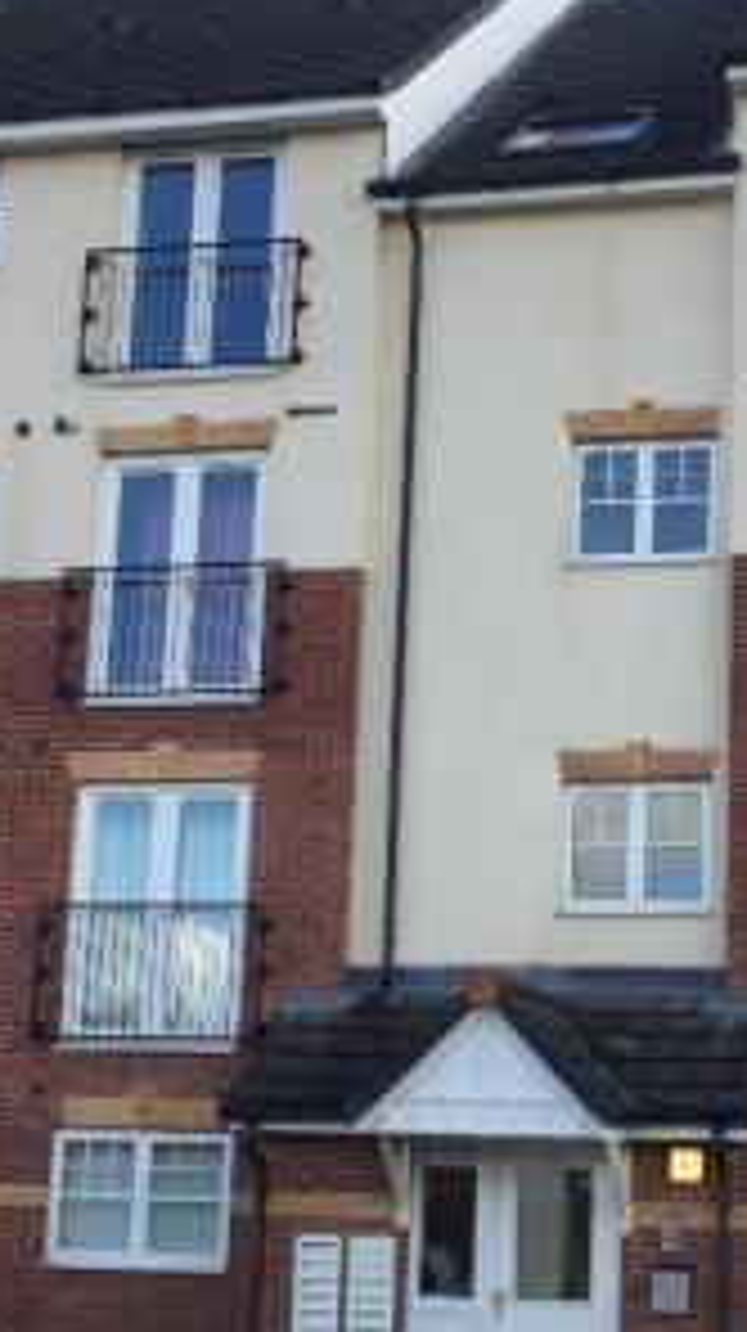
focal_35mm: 59
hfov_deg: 20.2
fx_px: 2082
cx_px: 572
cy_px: 837
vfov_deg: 35.3
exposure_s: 1/412
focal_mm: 4.15
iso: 32
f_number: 2.2
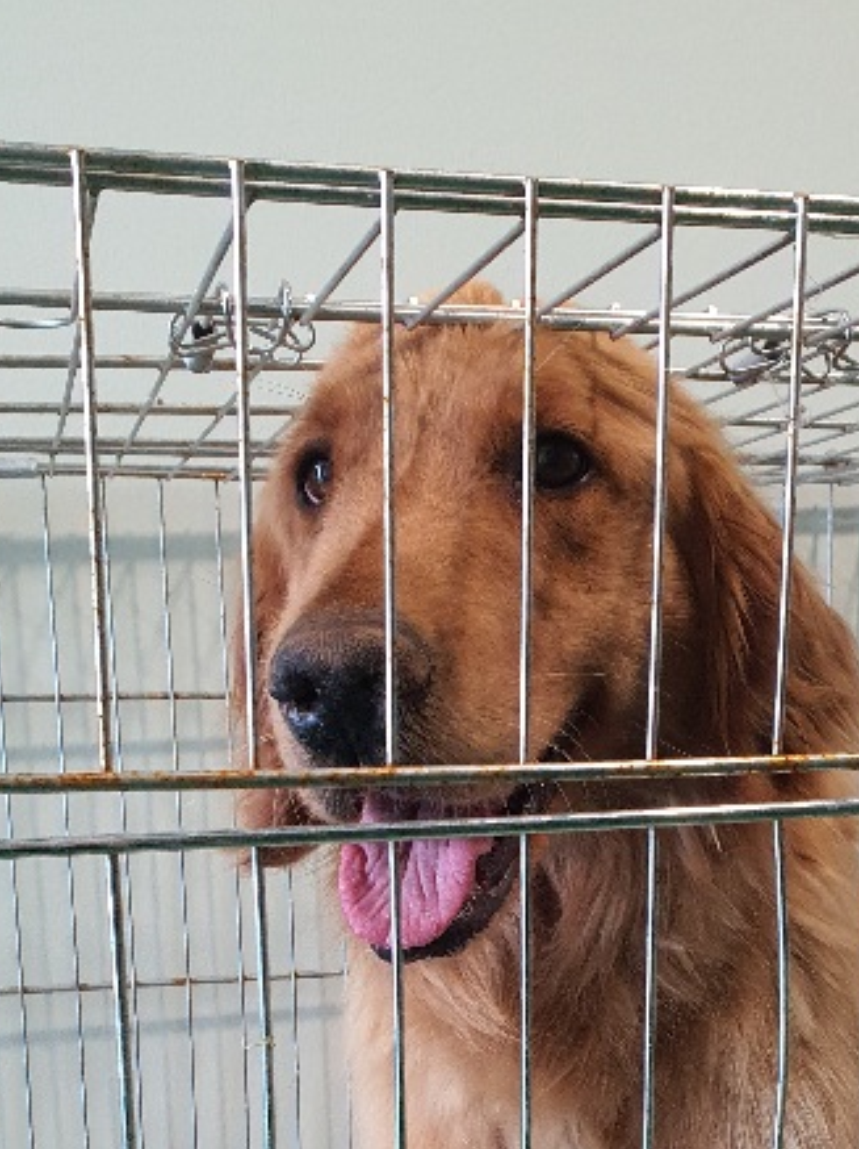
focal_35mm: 48
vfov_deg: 37.5
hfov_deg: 30.2
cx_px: 462
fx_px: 1590
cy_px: 994
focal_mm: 4.3
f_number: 2.4
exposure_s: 1/40
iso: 250
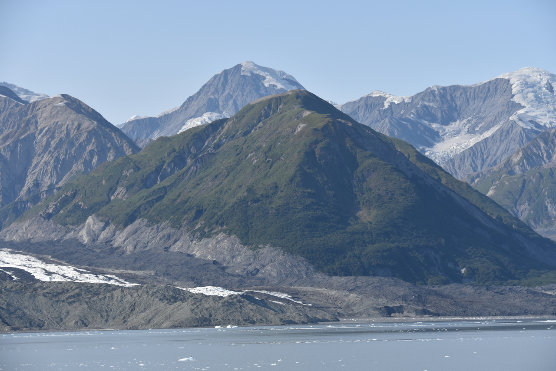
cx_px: 278
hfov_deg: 16.8
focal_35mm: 122
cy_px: 186
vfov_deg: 11.2
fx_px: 1885
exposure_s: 1/320
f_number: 9
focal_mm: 122
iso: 100
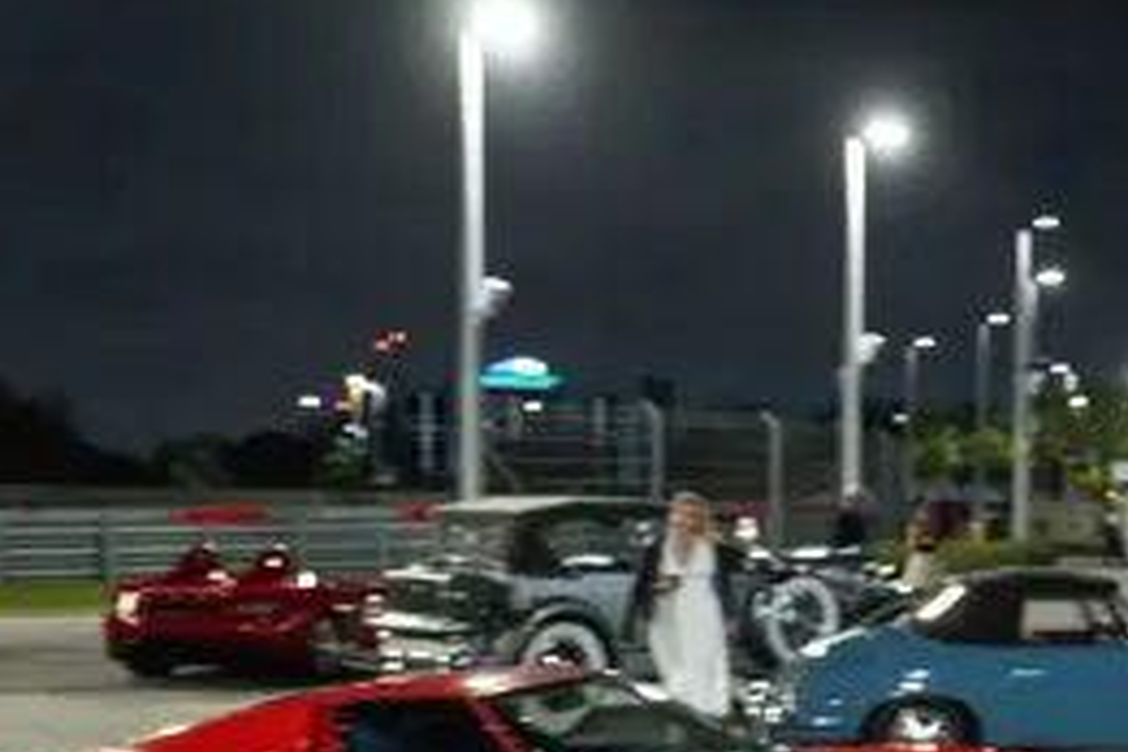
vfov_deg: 19.4
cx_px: 981
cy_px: 674
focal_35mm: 69
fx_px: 2162
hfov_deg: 28.3
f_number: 2.8
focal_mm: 30
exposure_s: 1/125
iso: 3200
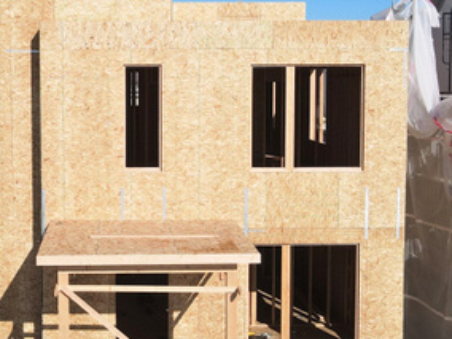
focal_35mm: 54
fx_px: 705
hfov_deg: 35.0
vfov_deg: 27.0
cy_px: 140
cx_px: 129
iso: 100
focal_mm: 4.5
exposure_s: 1/1250
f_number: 2.8
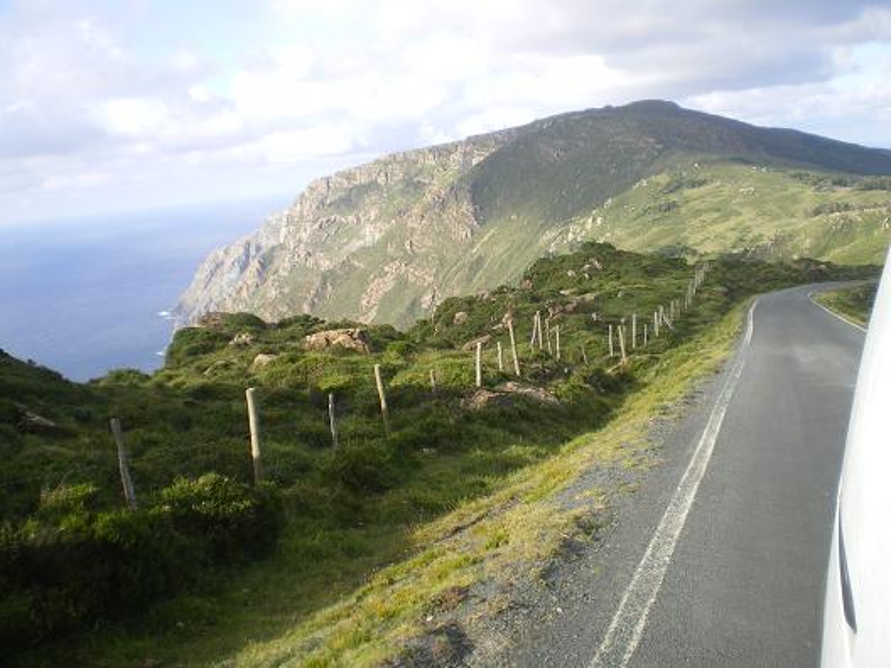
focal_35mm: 38
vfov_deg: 37.7
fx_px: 978
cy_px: 334
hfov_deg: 49.0
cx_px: 446
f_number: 3.1
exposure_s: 1/250
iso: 64
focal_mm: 6.3
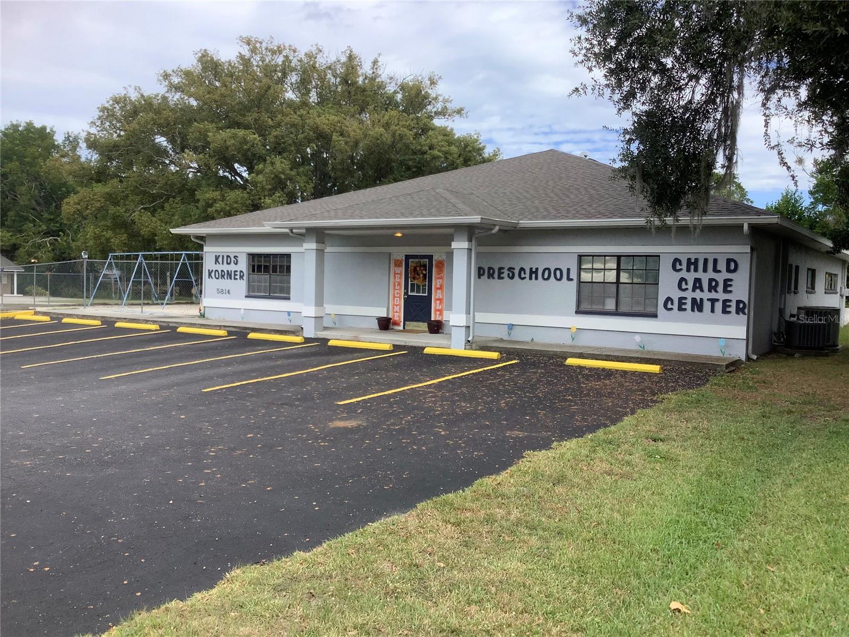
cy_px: 318
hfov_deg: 58.4
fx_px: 760
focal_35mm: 31
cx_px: 424
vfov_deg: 45.4
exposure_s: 1/604
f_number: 2.4
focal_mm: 3.3
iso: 25
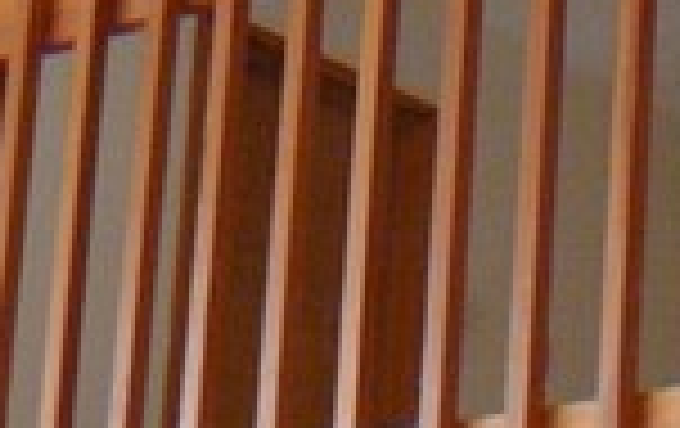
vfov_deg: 8.1
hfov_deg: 12.8
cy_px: 734
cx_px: 928
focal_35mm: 157
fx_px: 2915
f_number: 2.8
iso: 200
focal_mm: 5.2
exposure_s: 1/20
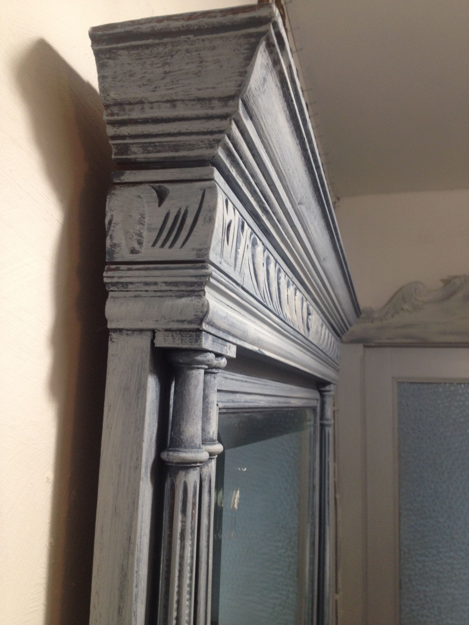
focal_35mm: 35
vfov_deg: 52.6
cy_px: 312
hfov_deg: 40.7
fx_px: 632
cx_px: 234
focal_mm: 4.28
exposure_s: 1/20
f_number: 2.4
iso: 80
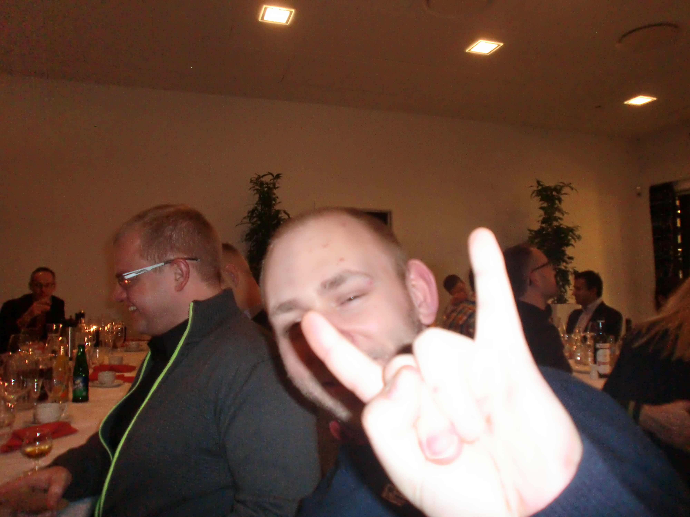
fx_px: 518
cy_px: 258
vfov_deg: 53.1
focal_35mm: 26
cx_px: 345
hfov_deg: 67.3
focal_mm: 4.65
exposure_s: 1/20
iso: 400
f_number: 2.6
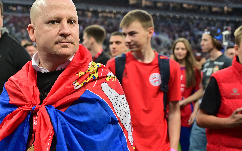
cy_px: 77
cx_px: 81
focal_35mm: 66
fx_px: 435
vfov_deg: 19.7
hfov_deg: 30.8
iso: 2000
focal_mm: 45
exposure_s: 1/1250
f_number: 4
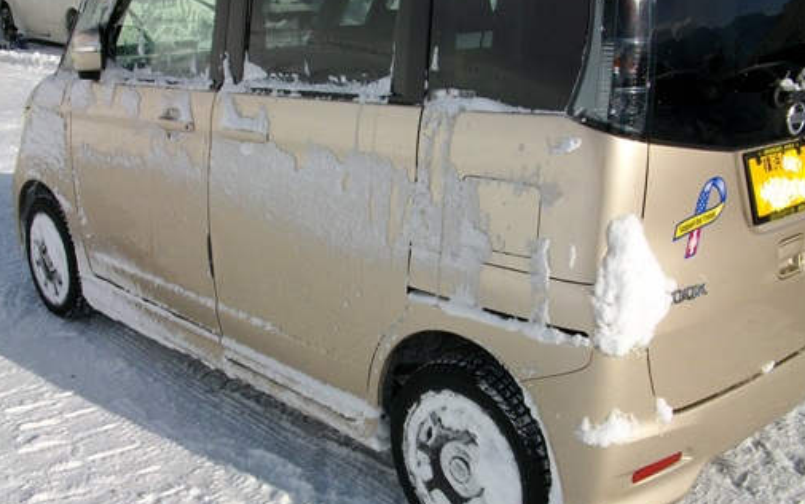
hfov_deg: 46.2
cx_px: 378
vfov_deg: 29.8
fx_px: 944
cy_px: 297
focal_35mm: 43
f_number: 5.5
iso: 80
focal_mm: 5.7
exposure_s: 1/651
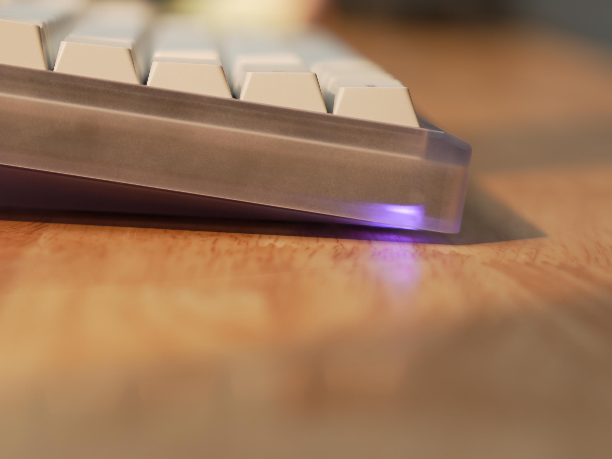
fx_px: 2147
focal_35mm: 121
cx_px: 124
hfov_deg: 16.1
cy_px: 53
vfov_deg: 12.1
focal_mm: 50.6
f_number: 2.8
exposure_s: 1/400
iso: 125
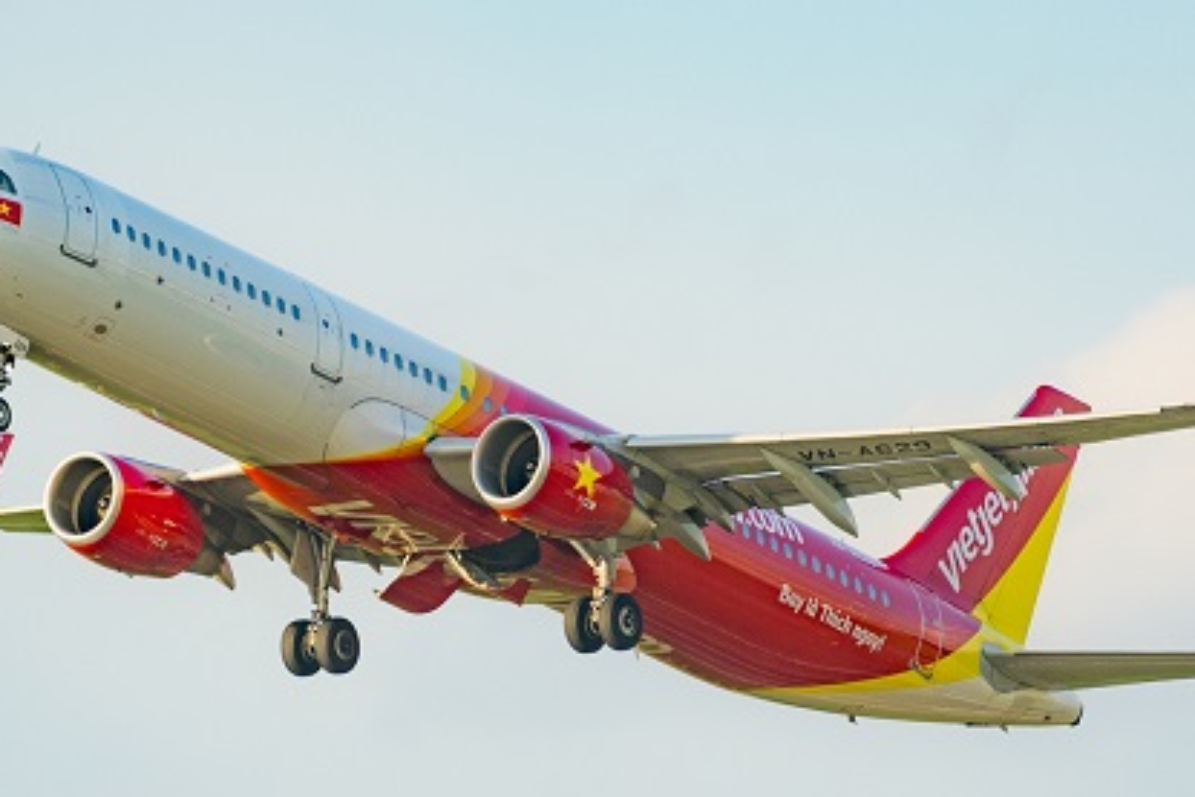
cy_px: 400
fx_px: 19192
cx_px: 501
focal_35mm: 578
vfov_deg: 2.4
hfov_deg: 3.6
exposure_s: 1/1250
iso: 500
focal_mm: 400
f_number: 5.6
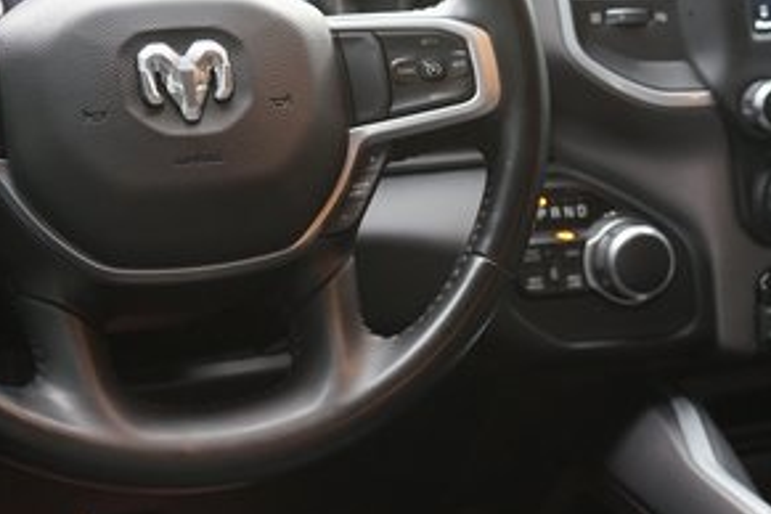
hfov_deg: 26.3
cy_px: 179
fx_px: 1649
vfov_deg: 17.7
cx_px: 435
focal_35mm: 77
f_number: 4
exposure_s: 1/60
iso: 640
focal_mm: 35
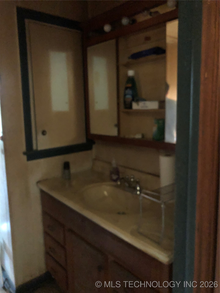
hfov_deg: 49.7
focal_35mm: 28
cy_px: 146
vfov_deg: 63.4
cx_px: 110
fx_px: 237
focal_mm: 3.99
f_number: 1.8
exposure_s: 1/4
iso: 1250
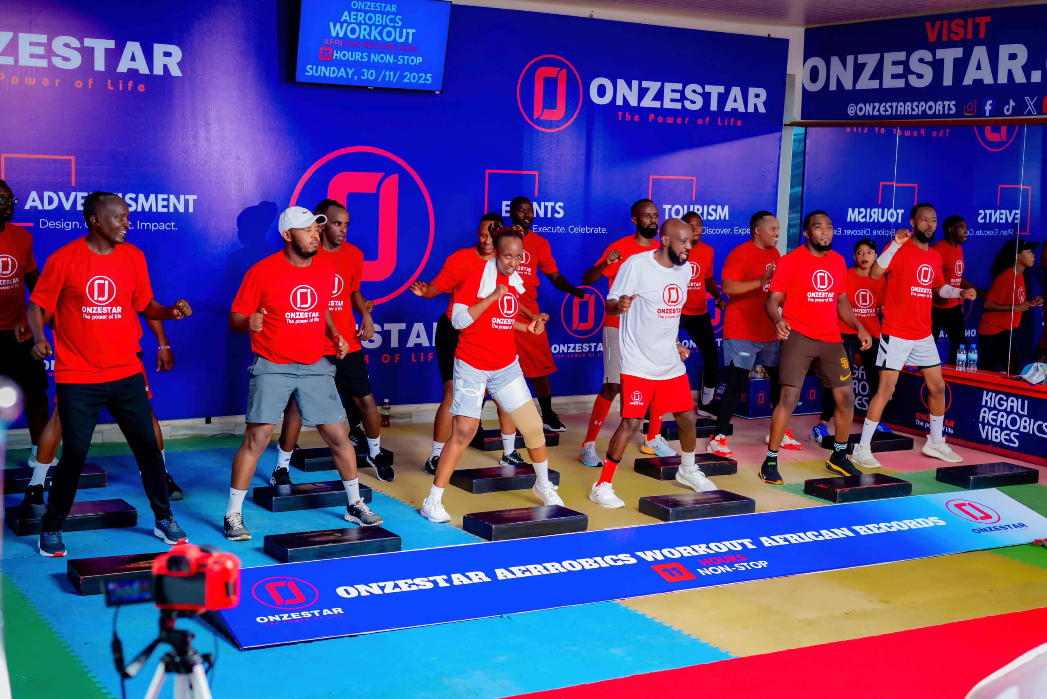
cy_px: 350
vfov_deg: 27.0
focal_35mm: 50
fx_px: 1455
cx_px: 524
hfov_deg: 39.6
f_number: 3.5
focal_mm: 50
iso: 400
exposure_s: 1/160
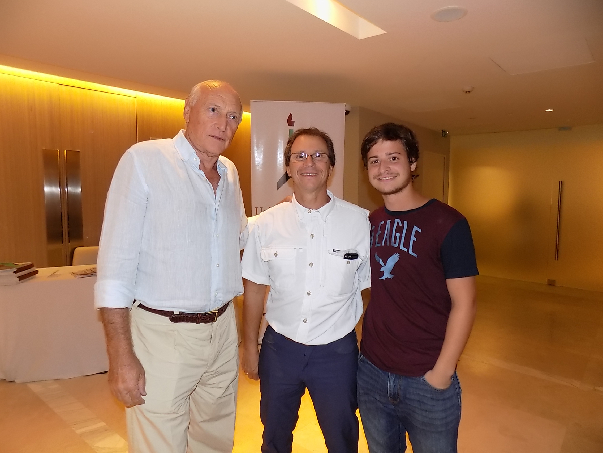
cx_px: 302
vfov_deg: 58.9
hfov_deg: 73.9
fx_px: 401
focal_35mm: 23
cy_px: 226
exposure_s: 1/30
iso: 200
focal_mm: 4
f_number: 3.1
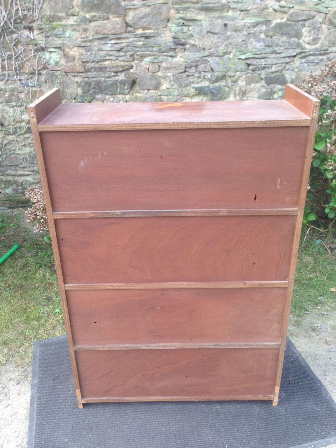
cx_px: 168
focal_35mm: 33
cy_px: 224
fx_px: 427
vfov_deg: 55.4
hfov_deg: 42.9
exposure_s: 1/120
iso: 50
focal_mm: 4.12
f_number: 2.4
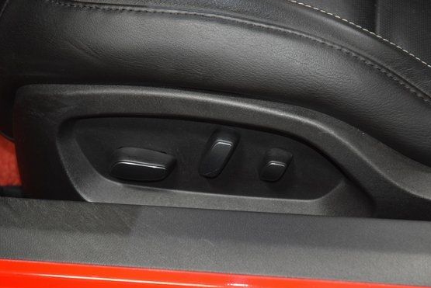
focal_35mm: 121
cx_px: 198
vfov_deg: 11.3
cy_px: 153
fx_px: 1450
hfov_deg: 16.9
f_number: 4.5
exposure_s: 1/60
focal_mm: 70
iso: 3200
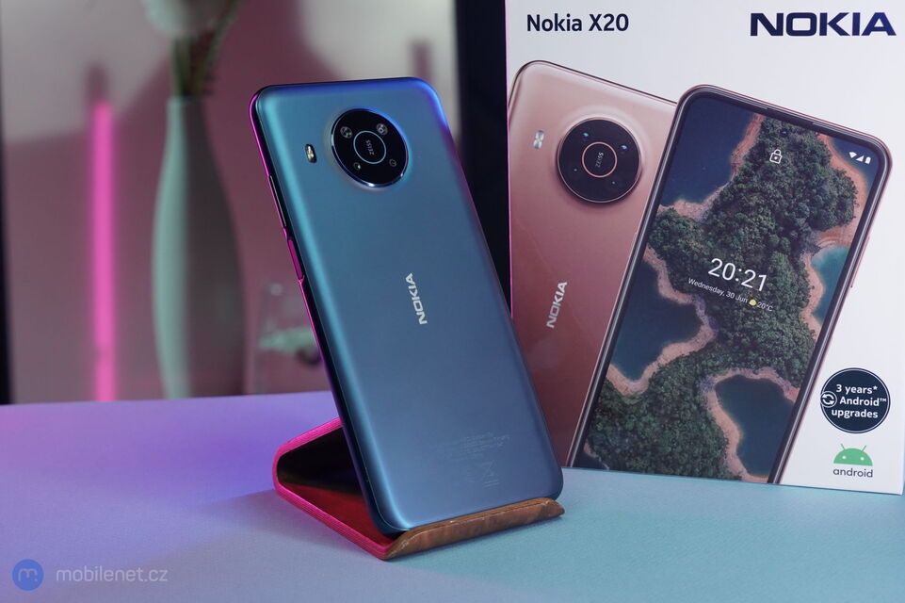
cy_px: 302
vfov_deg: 26.0
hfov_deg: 38.2
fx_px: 1307
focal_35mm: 52
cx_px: 452
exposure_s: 1/200
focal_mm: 52
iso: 1600
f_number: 8
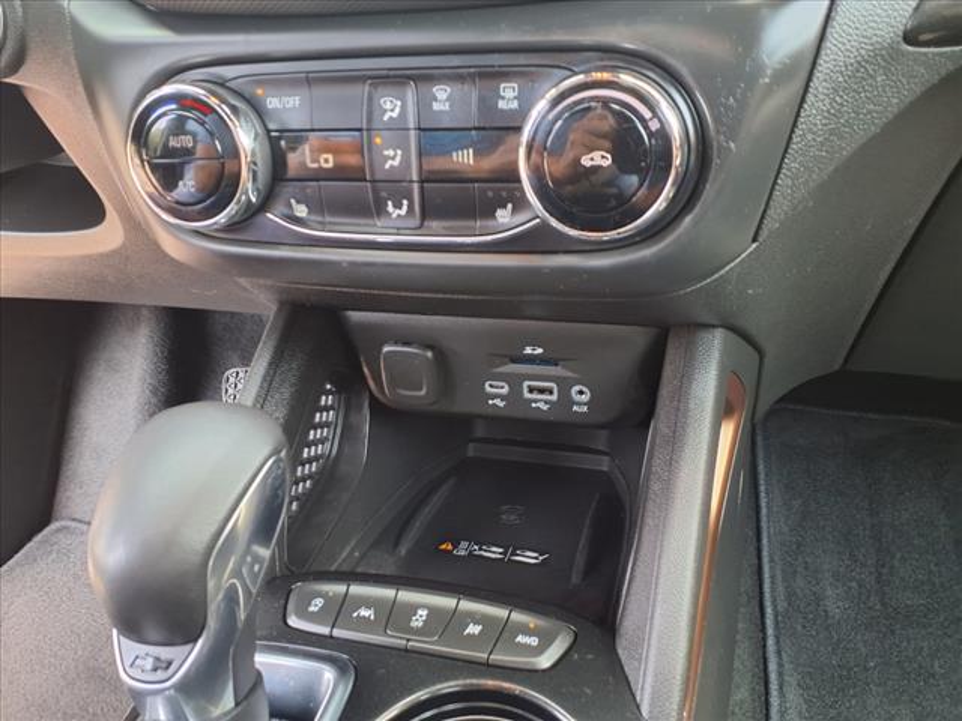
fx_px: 750
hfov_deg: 65.3
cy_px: 360
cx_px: 481
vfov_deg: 51.4
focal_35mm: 27
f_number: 1.9
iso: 160
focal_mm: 3.58
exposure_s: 1/40
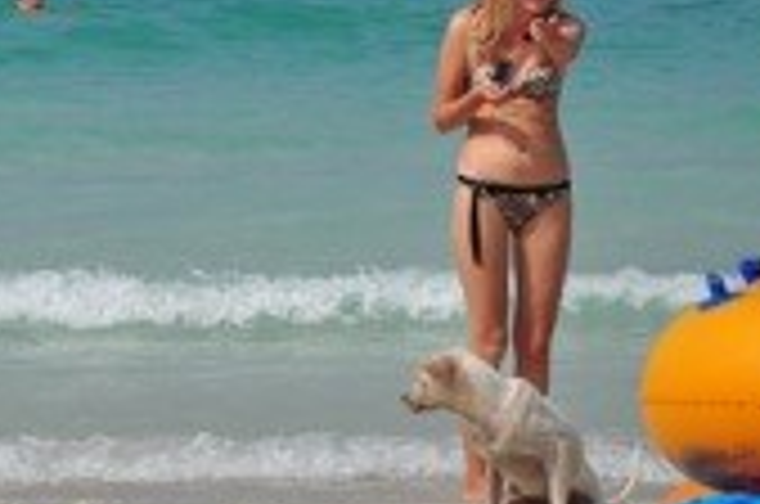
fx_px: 9449
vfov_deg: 3.1
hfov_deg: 4.6
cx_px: 180
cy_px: 133
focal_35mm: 448
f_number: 5.6
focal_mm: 105
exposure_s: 1/3000
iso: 200
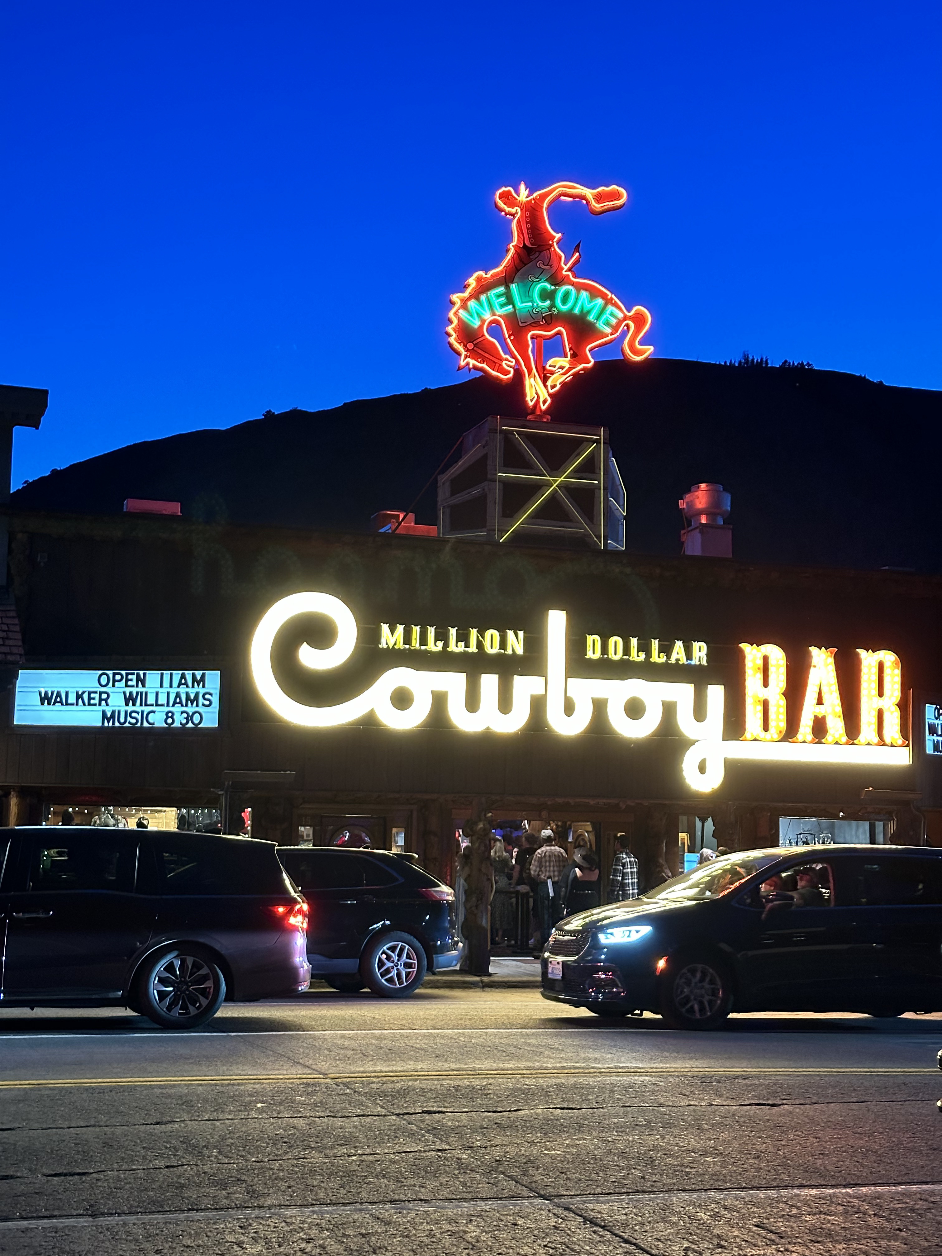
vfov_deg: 39.7
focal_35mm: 48
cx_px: 471
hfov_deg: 30.3
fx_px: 1742
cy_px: 628
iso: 640
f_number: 1.78
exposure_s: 1/30
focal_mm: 6.86
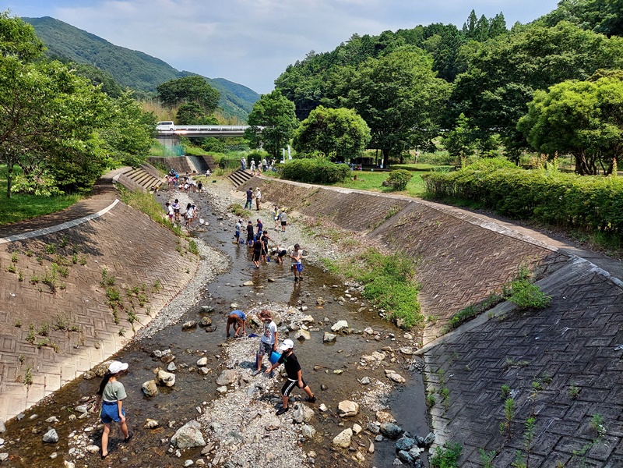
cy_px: 234
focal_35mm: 25
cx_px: 312
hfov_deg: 69.4
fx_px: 450
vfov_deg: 54.9
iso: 50
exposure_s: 1/1660
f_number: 2
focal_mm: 4.6
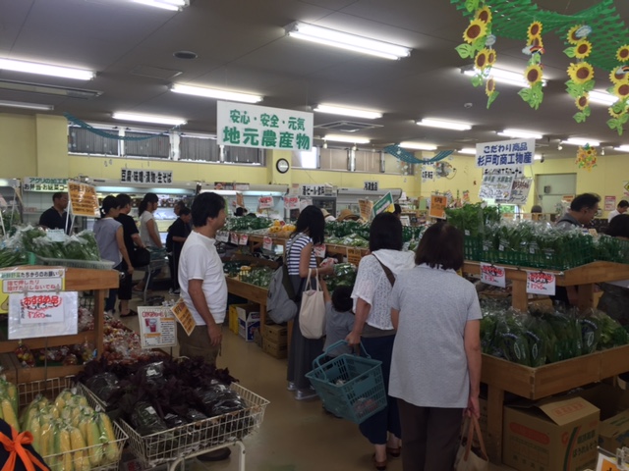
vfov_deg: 48.2
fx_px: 527
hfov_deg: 61.7
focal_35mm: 29
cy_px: 236
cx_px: 314
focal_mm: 4.15
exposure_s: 1/60
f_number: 2.2
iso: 32
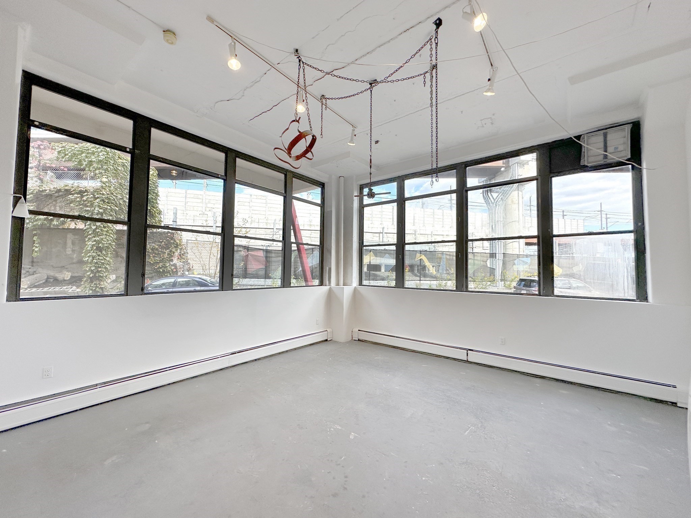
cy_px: 259
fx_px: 279
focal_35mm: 14
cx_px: 346
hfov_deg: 102.1
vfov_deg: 85.7
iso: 40
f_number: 2.2
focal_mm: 2.22
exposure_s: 1/422
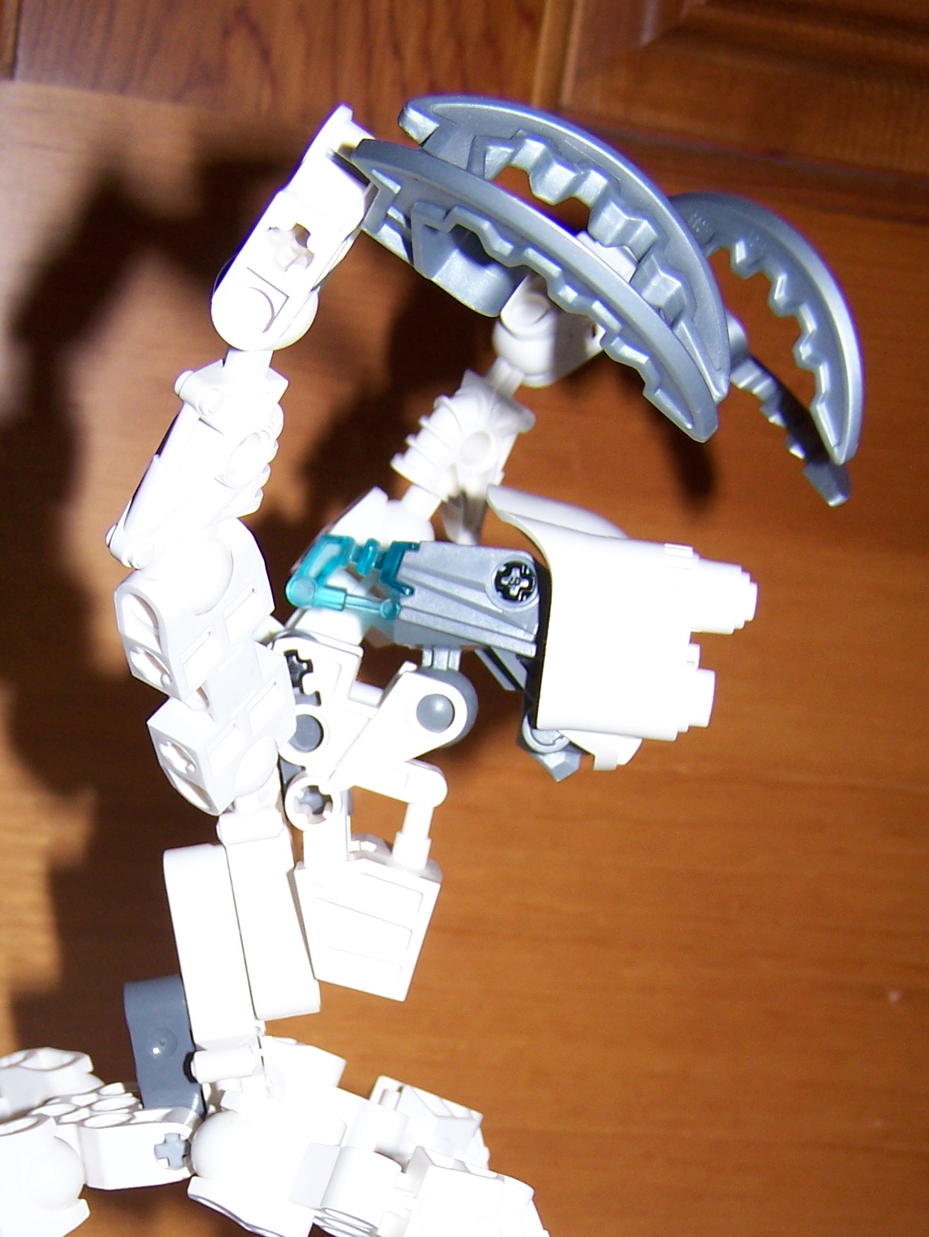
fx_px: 2216
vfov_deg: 30.5
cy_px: 982
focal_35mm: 62
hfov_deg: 23.6
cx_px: 299
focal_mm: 6.3
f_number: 2.8
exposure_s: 1/60
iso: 80
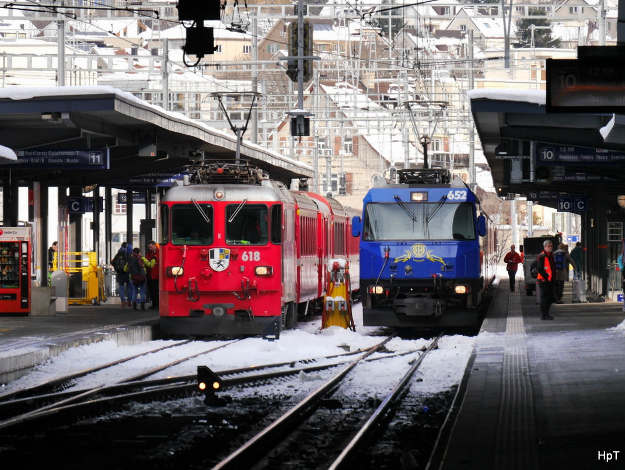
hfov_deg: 6.4
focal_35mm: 308
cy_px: 234
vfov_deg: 4.8
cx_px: 314
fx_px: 5568
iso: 320
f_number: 5.6
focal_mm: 150
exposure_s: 1/320
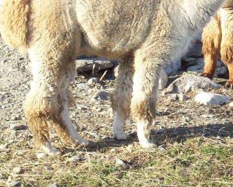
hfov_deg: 6.5
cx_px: 175
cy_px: -27
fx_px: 2055
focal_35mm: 298
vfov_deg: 5.2
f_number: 5.2
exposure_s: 1/124
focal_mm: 18.6
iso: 80
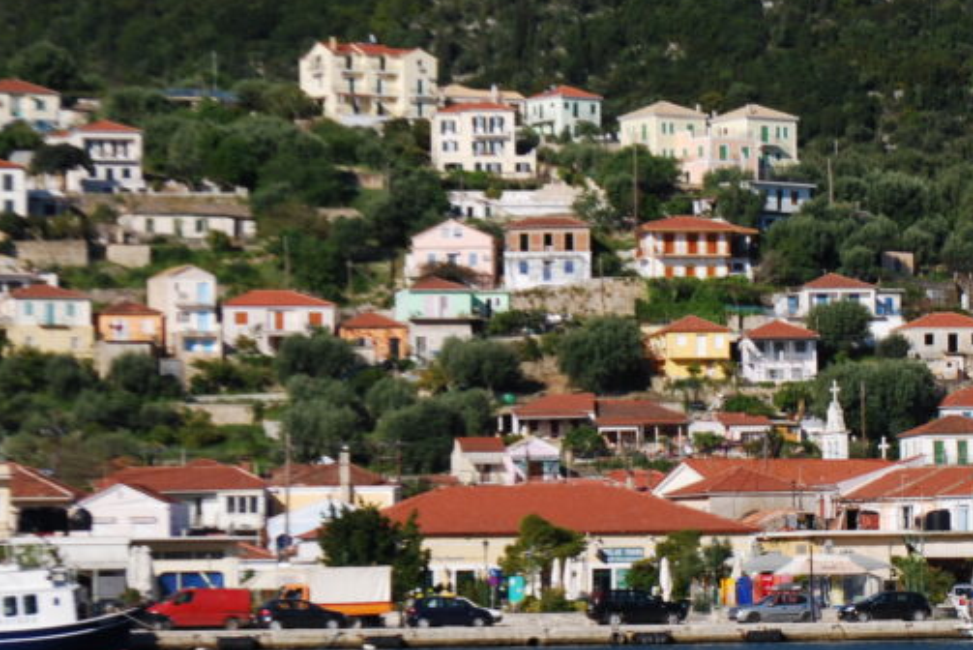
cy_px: 496
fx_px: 4544
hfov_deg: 12.2
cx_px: 836
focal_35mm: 168
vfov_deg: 8.2
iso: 100
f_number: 8
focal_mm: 55
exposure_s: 1/250
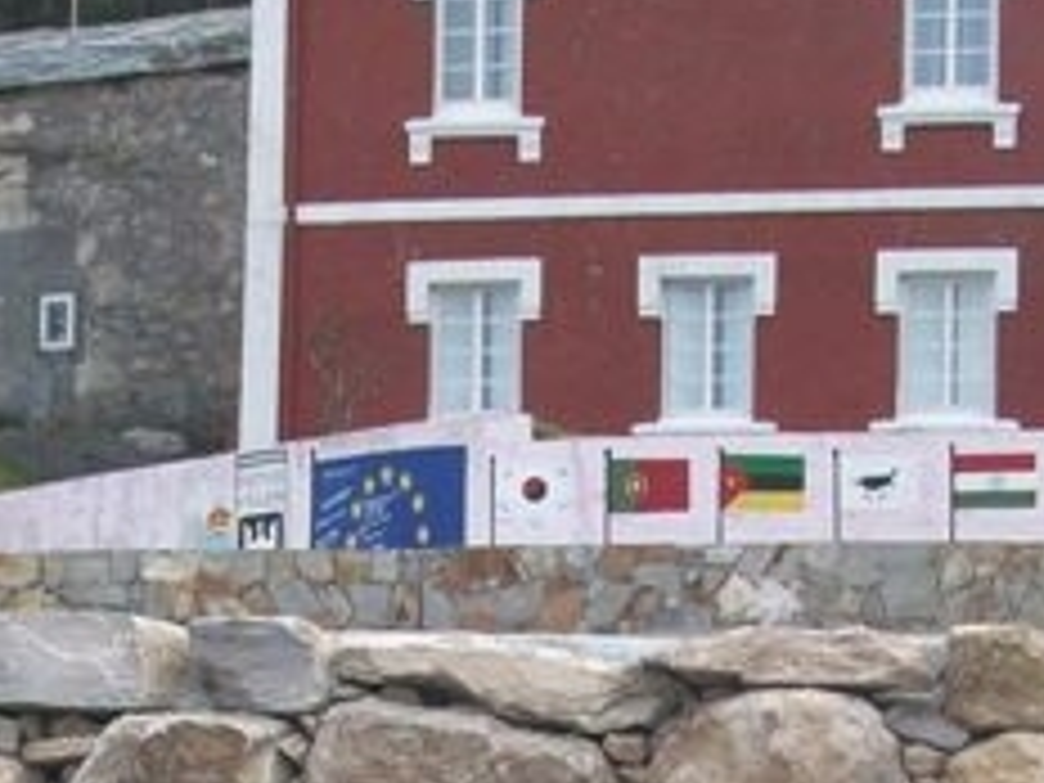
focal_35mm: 117
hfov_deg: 16.8
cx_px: 495
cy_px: 963
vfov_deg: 12.3
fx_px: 3529
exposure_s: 1/518
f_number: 2.8
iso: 64
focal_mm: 5.7
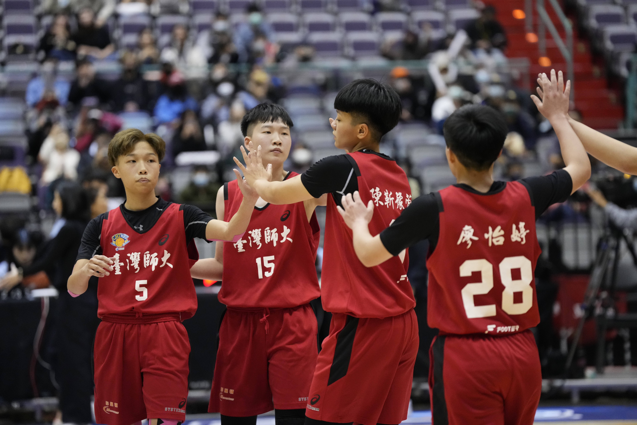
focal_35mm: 152
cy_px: 212
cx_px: 318
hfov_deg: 13.5
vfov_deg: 9.0
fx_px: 2689
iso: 5000
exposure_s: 1/1000
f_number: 2.8
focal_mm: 152
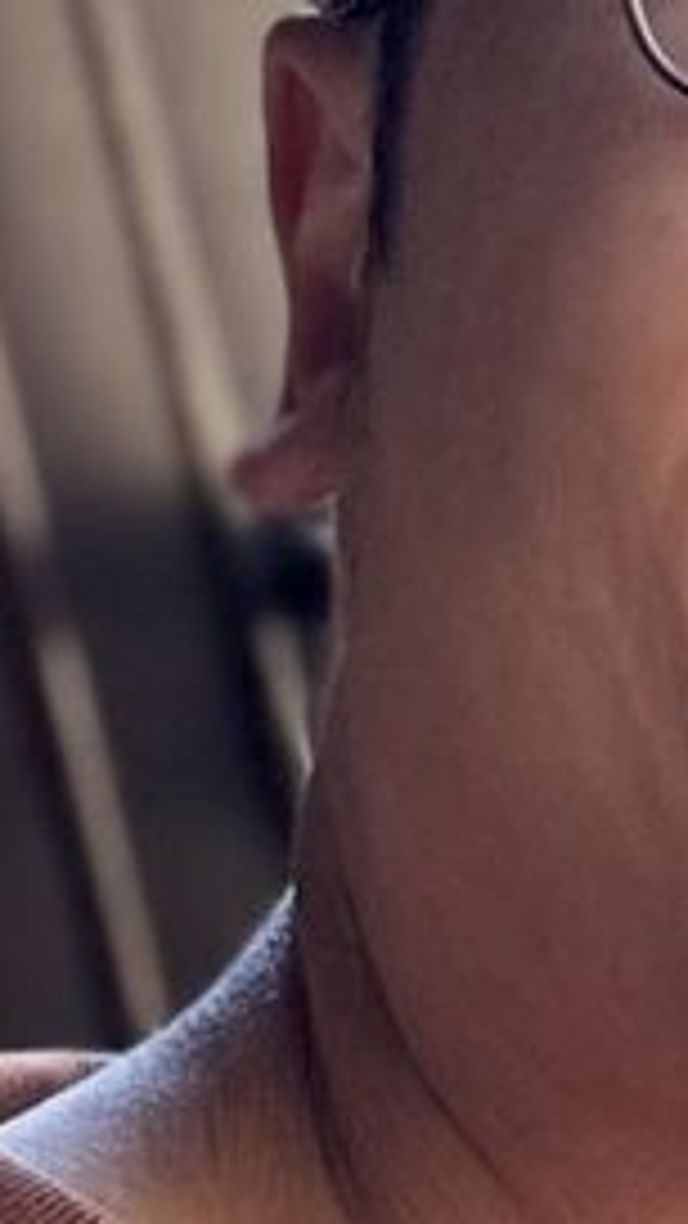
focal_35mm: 166
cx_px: 2019
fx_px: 5384
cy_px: 666
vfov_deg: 13.0
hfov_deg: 6.7
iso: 80
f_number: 1.9
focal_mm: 2.69
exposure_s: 1/121
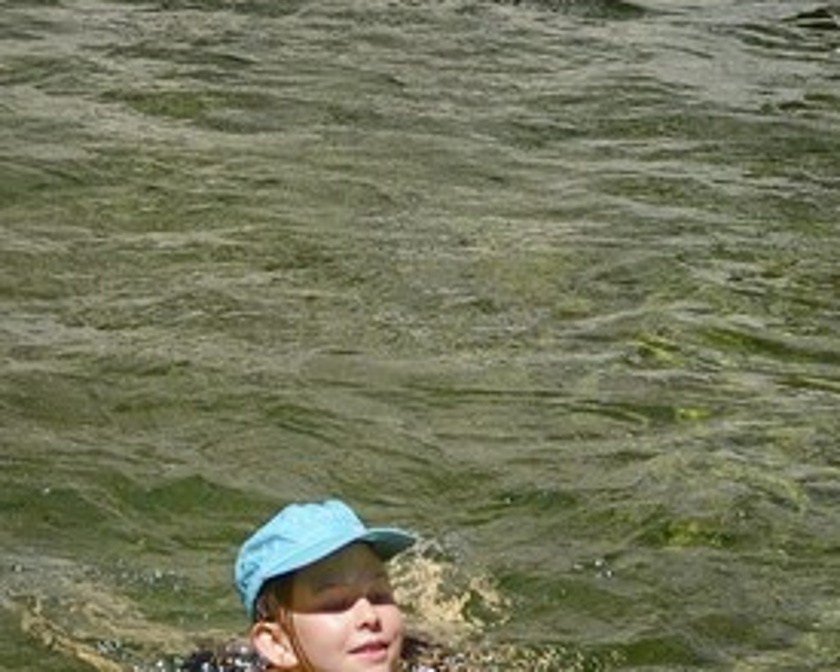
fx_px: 4748
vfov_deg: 7.6
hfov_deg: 9.9
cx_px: -279
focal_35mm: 191
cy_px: -913
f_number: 9
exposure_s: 1/320
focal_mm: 35
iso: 200
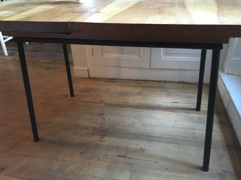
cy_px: 90
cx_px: 118
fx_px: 209
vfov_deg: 46.8
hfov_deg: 60.0
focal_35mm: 30
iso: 320
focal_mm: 4.15
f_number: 2.2
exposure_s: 1/17
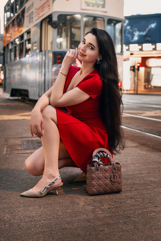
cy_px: 105
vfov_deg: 45.3
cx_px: 78
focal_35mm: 43
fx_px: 288
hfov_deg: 31.2
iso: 1600
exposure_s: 1/100
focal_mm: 37
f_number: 2.8
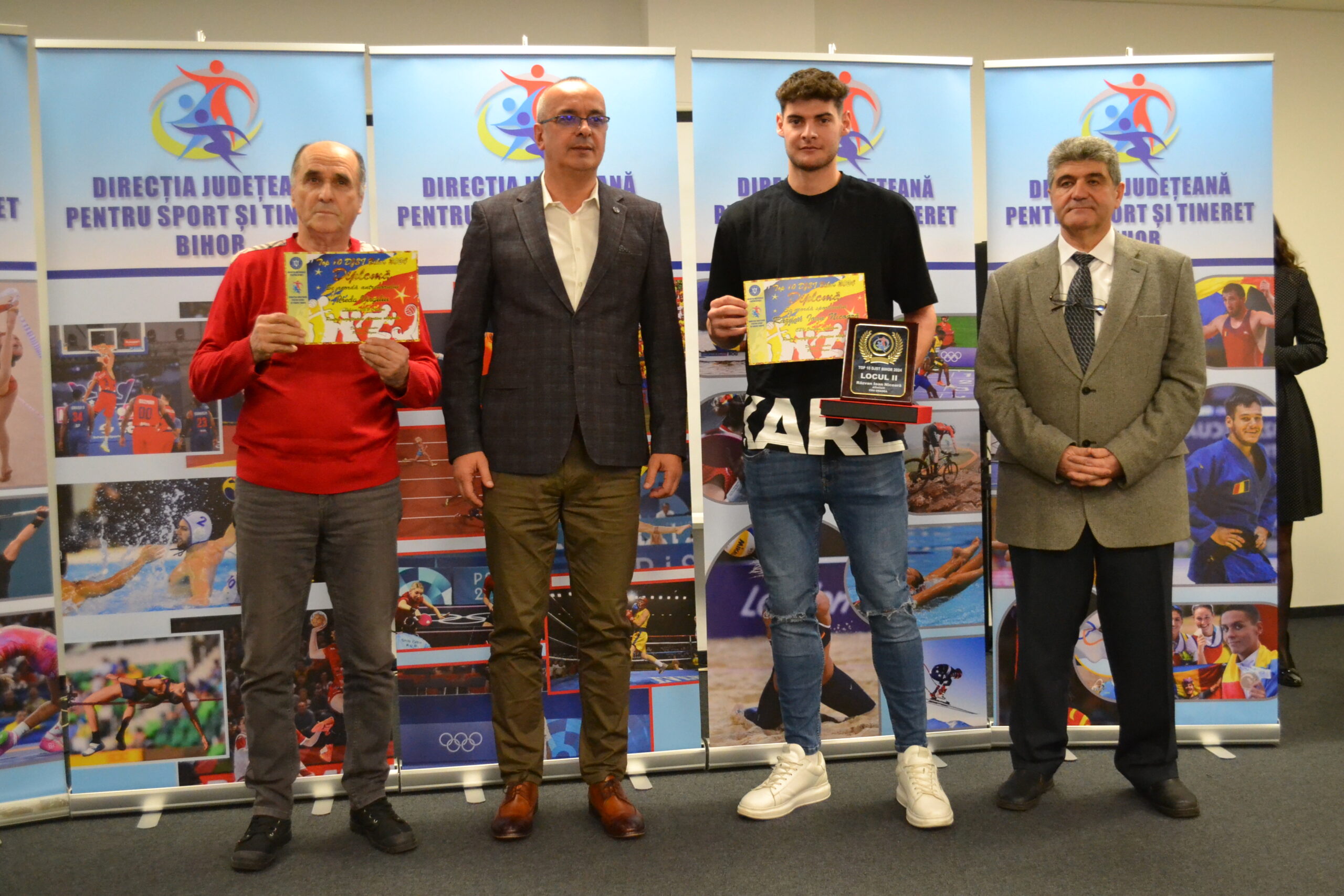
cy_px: 448
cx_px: 672
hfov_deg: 53.1
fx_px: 1344
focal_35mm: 36
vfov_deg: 36.9
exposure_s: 1/200
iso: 3200
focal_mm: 24
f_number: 4
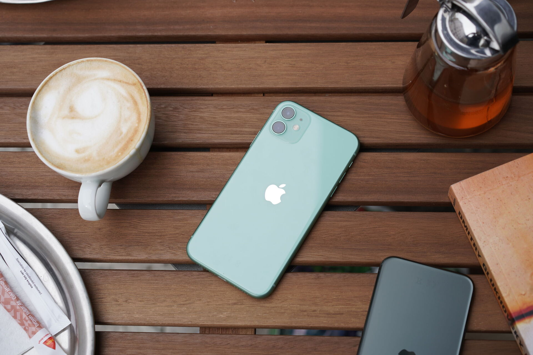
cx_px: 266
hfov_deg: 36.2
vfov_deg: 24.6
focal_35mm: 55
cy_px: 178
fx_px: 814
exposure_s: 1/160
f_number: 5
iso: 100
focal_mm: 55
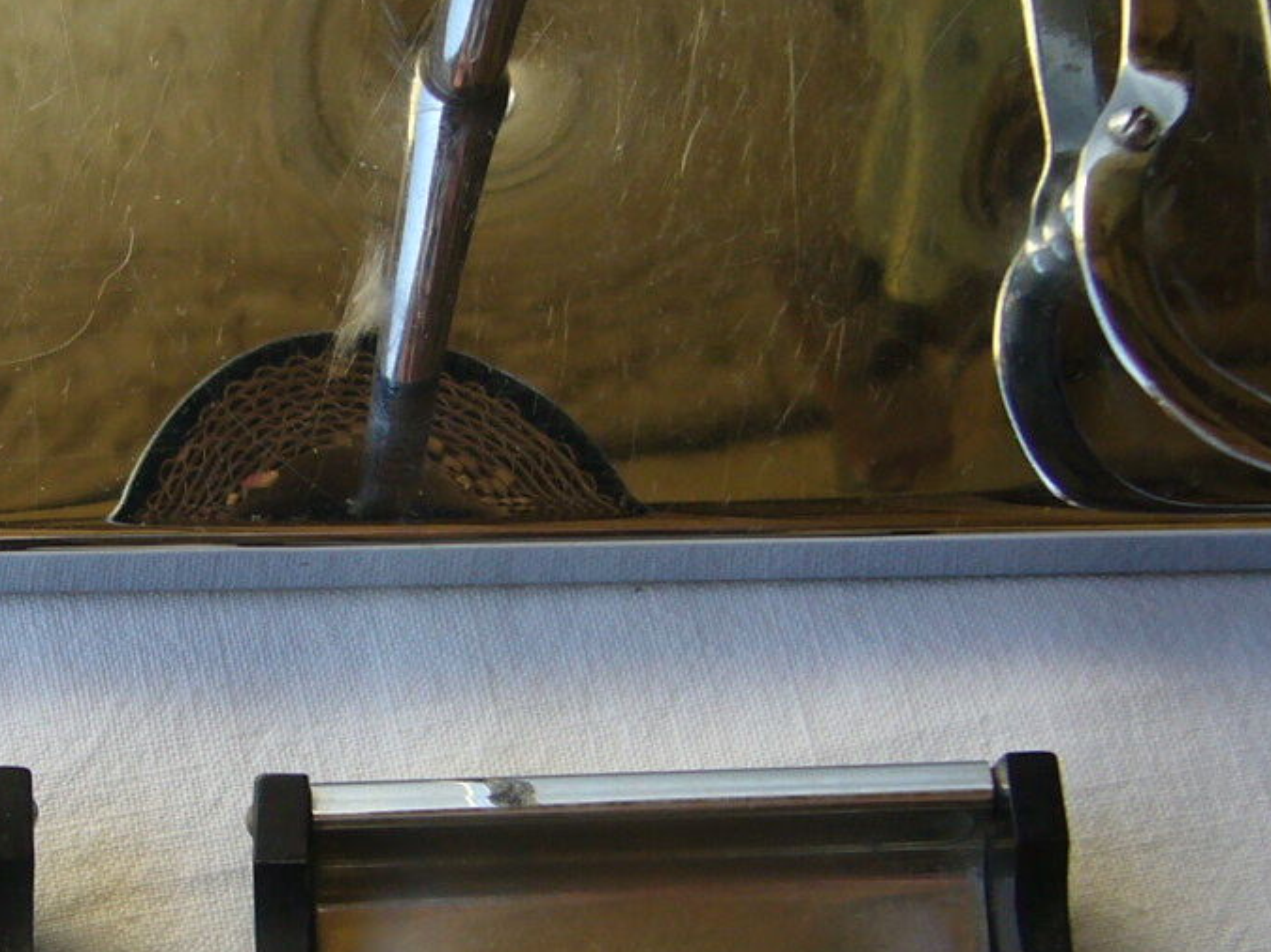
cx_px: 282
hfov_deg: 23.3
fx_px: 3047
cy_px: 642
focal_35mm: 83
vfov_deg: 17.7
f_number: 2.8
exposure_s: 1/125
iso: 80
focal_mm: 5.8
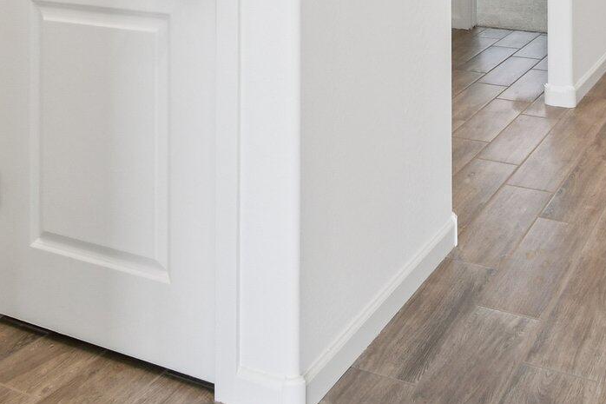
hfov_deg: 43.1
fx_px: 740
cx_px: 458
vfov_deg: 24.4
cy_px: -186
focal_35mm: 44
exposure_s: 1/40
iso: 400
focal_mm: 10
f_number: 8
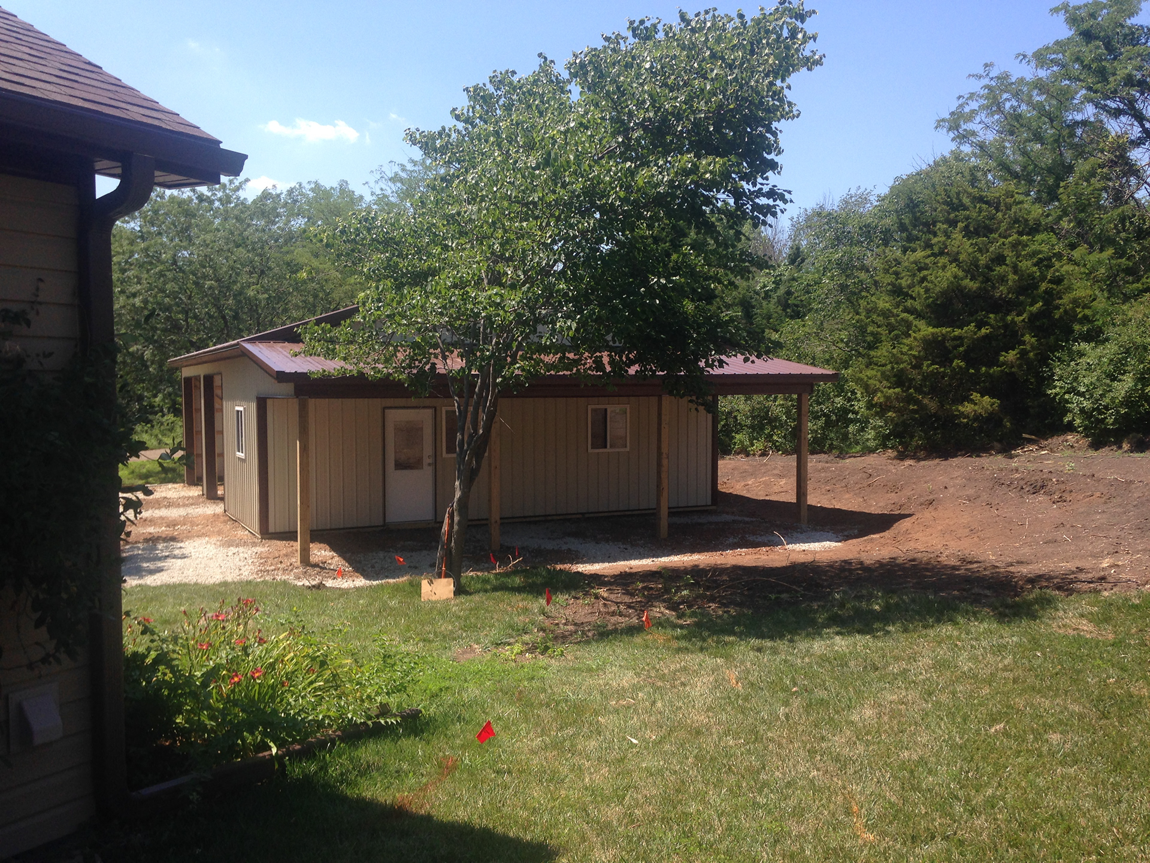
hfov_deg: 55.4
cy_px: 432
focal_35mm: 33
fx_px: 1096
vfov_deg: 42.9
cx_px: 575
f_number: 2.4
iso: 50
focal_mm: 4.12
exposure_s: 1/935
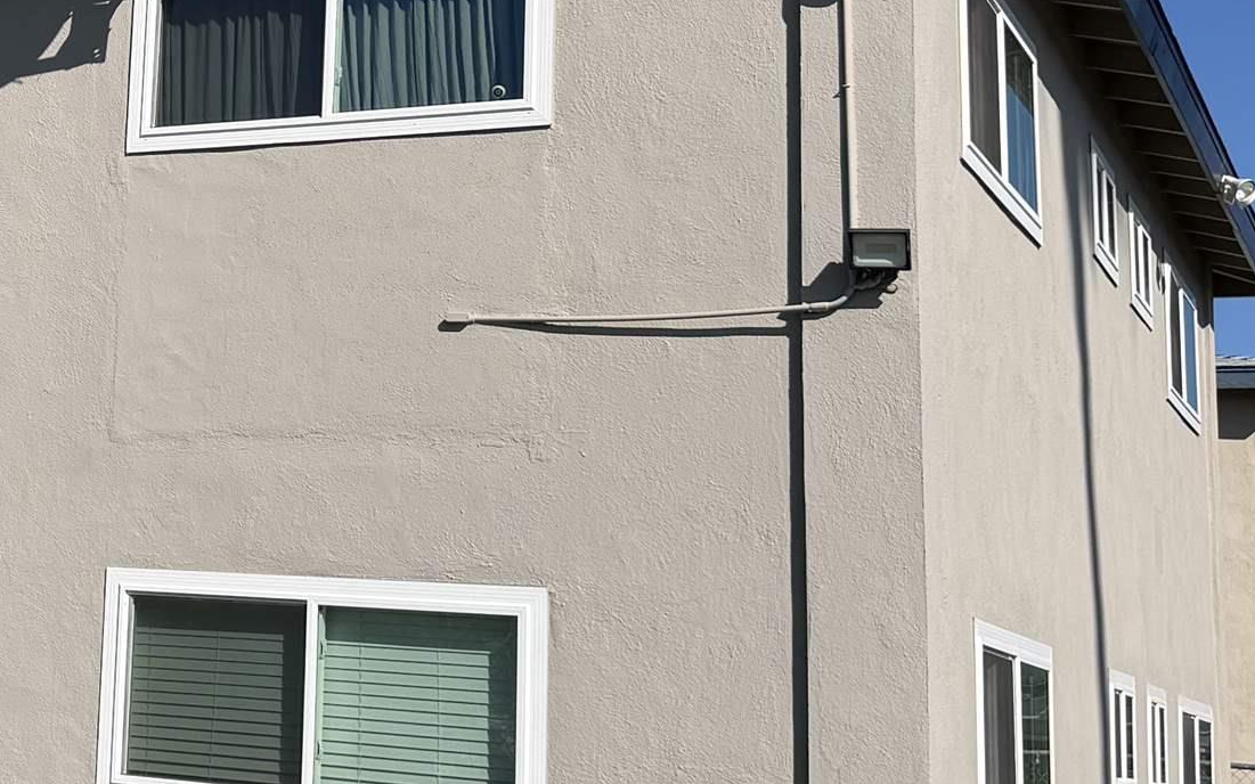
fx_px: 2428
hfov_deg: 26.8
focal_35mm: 71
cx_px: -108
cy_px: 174
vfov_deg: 18.2
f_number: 1.78
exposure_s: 1/6711
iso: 80
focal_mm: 6.76
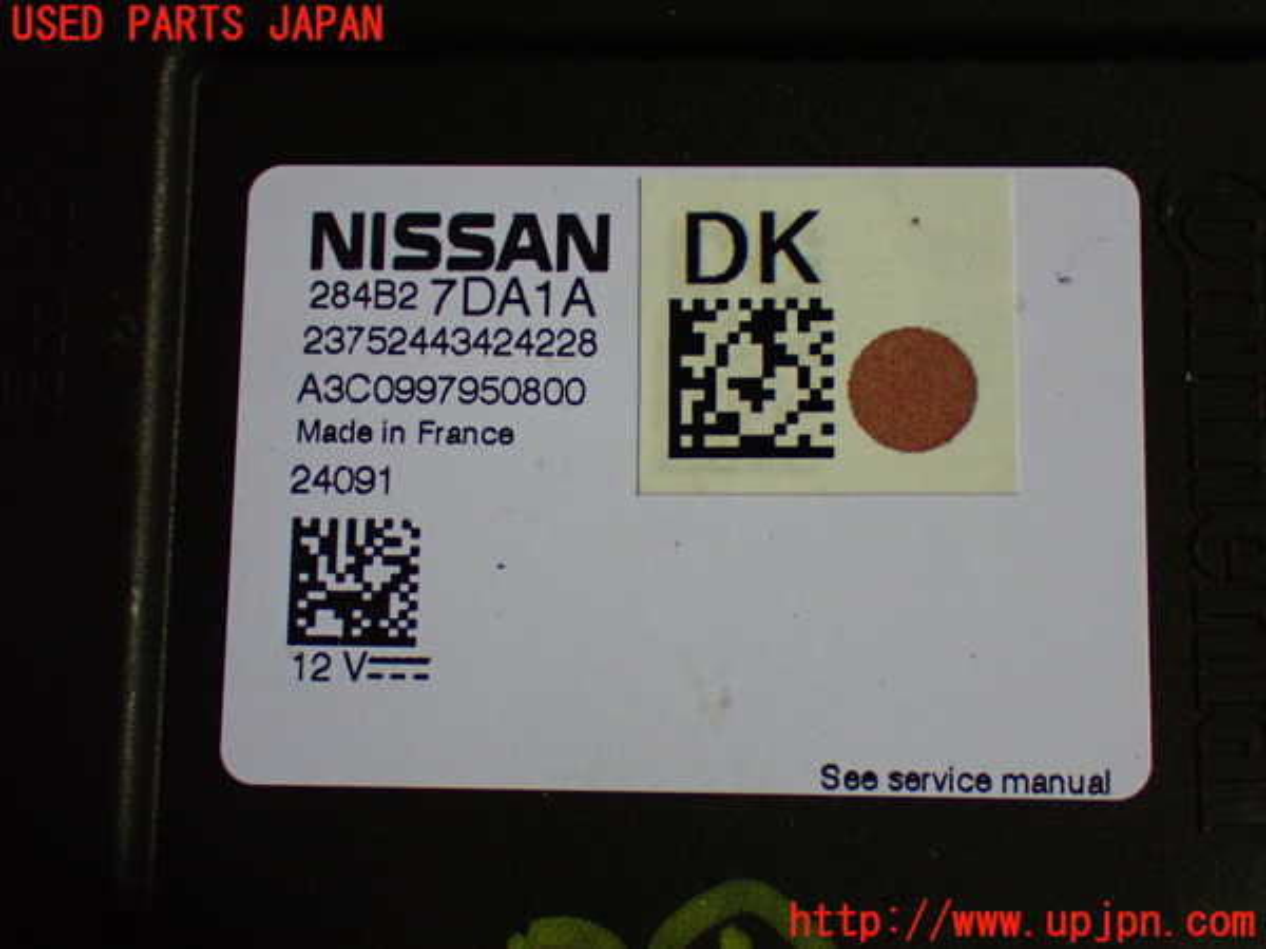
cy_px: 474
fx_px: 2268
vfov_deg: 23.7
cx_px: 633
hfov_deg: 31.2
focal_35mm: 62
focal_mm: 11.09
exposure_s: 1/60
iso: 1000
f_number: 3.6
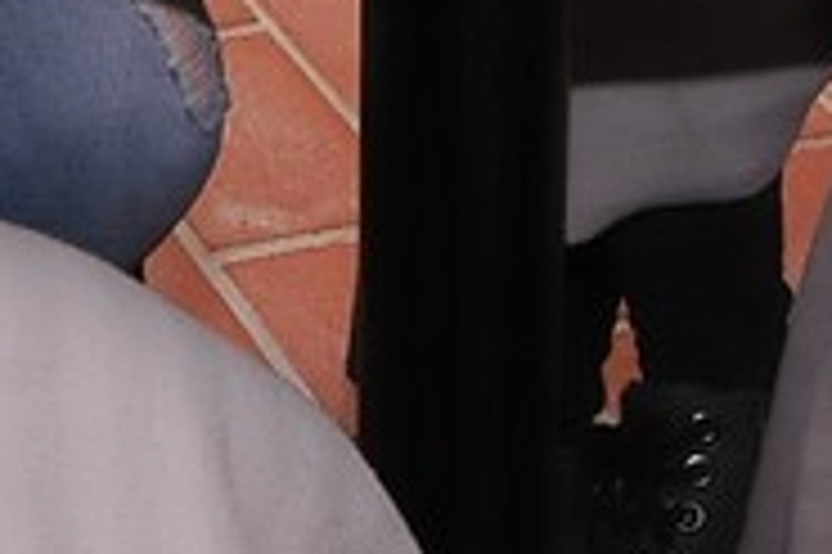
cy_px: -554
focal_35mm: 174
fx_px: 4018
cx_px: 270
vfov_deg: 7.6
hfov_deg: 11.8
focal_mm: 20
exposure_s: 1/60
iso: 800
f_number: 7.1
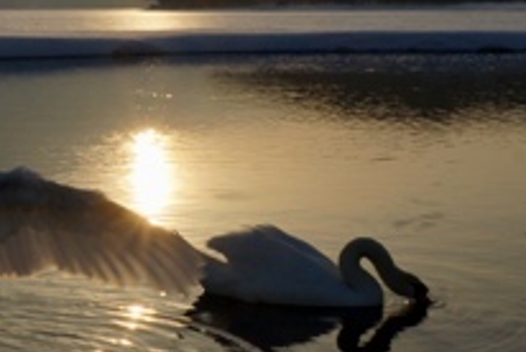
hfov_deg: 21.2
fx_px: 1361
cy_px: 11
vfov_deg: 14.5
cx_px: 10
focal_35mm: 93
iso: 200
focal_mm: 16
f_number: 22
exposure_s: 1/250
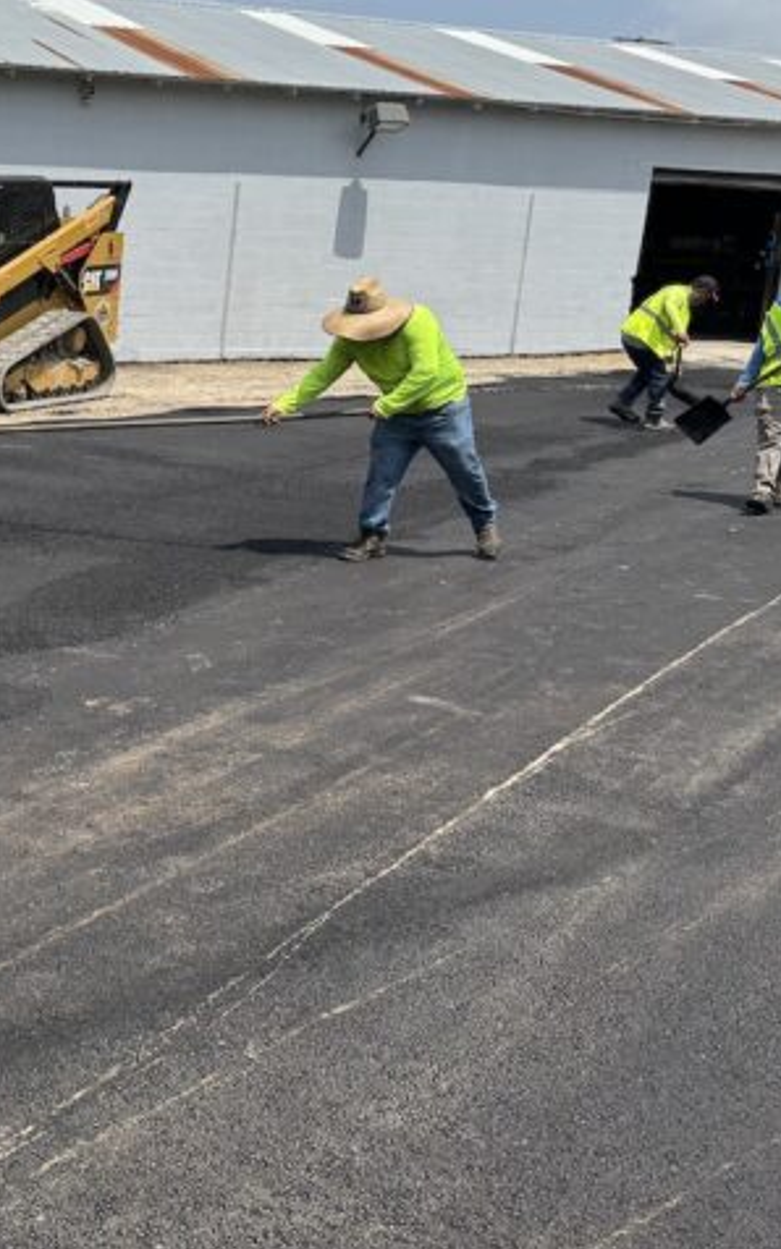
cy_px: 584
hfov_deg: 28.0
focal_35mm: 41
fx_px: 1397
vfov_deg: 48.2
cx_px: -115
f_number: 1.78
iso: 80
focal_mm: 6.76
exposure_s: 1/4950
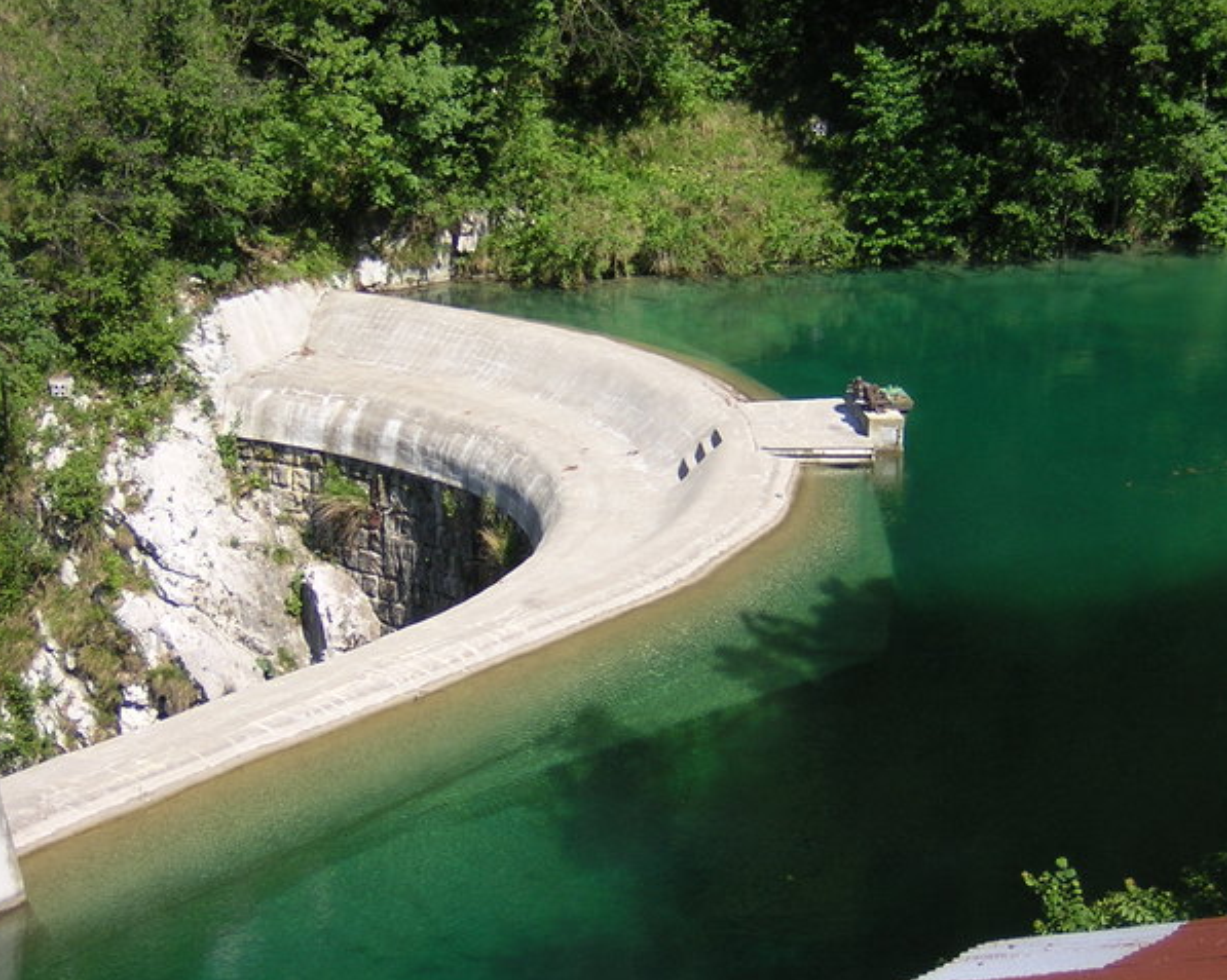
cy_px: 491
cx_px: 627
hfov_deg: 21.5
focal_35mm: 89
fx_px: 3230
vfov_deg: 17.3
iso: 100
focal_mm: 11.1
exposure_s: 1/371
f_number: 4.1
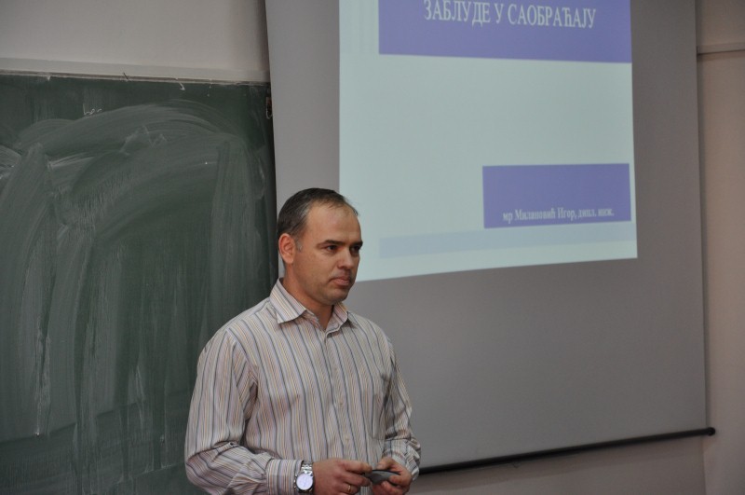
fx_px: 3255
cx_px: 372
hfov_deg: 13.1
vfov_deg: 8.7
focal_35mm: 158
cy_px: 248
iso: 720
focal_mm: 105
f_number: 5.6
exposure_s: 1/60
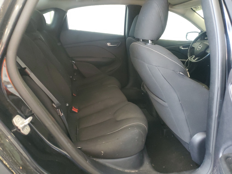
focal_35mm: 26
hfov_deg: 67.3
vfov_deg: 53.1
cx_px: 116
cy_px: 87
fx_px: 174
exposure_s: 1/60.2
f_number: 1.5
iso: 422
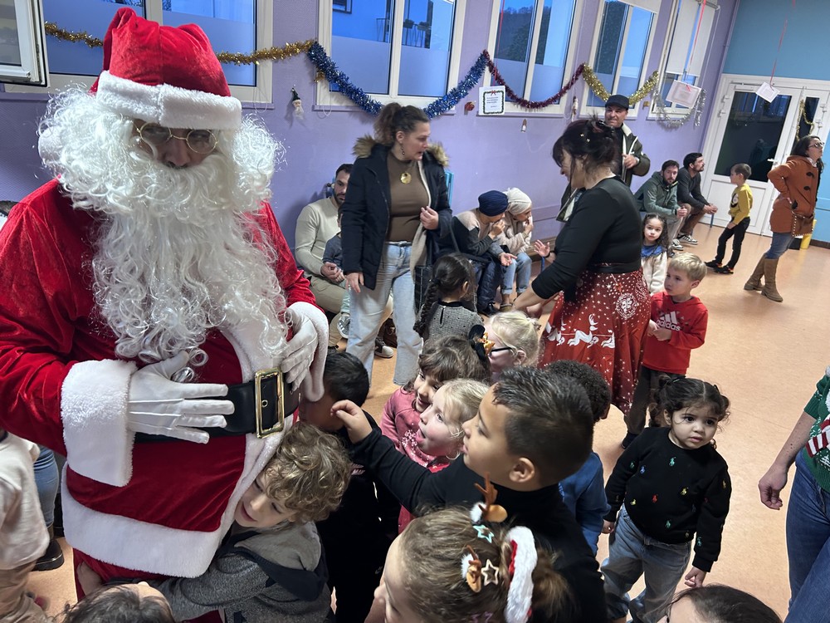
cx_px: 415
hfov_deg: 67.3
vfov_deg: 53.1
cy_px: 312
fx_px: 623
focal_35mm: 26
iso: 160
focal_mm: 5.7
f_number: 1.5
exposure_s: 1/50
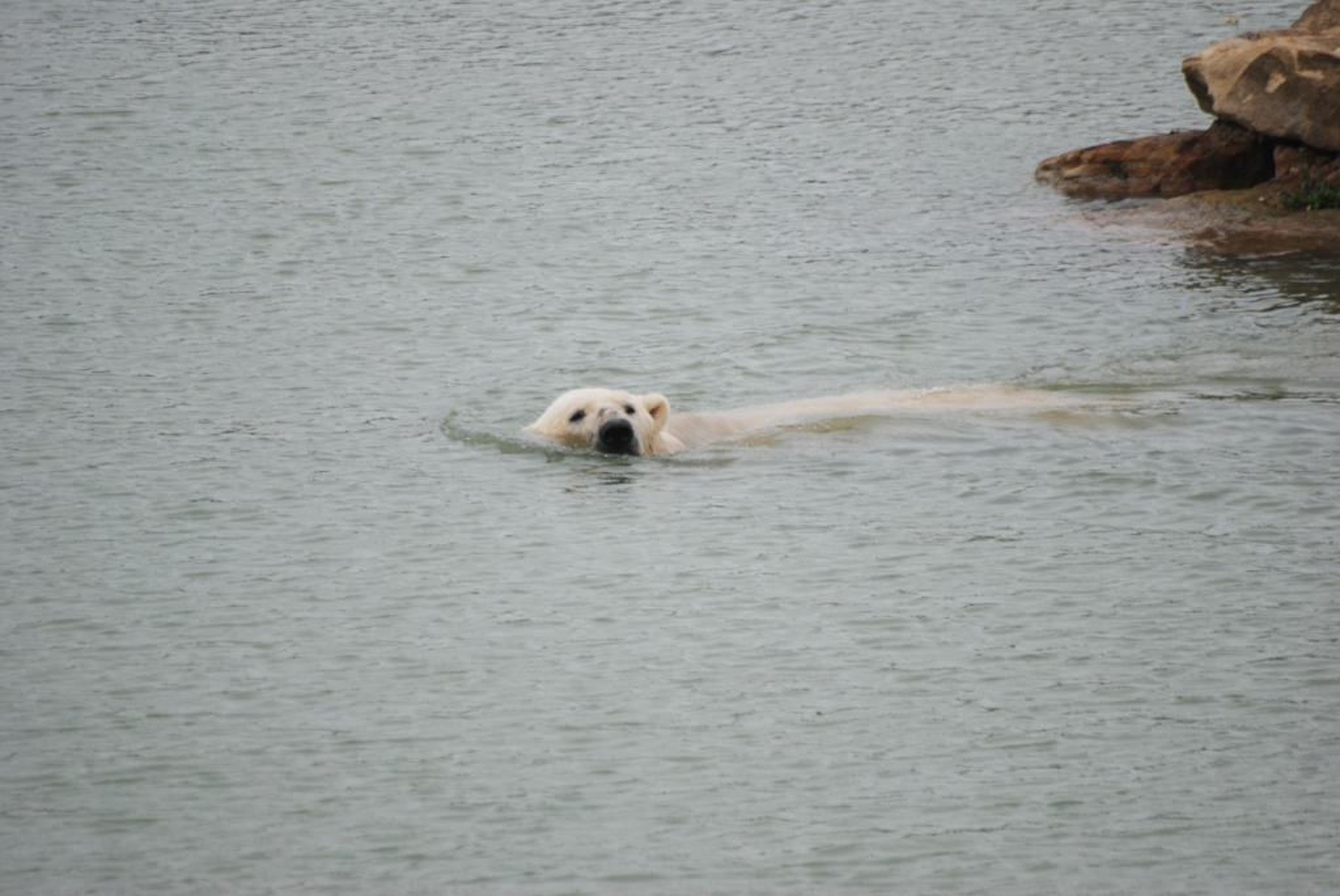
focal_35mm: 450
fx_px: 16766
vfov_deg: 3.1
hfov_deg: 4.6
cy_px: 448
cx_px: 670
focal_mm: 300
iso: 250
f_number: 5.6
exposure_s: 1/500
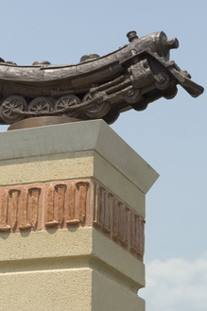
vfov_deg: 18.0
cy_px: 156
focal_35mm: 114
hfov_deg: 12.0
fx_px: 984
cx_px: 69
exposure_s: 1/250
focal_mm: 50
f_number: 8
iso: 100
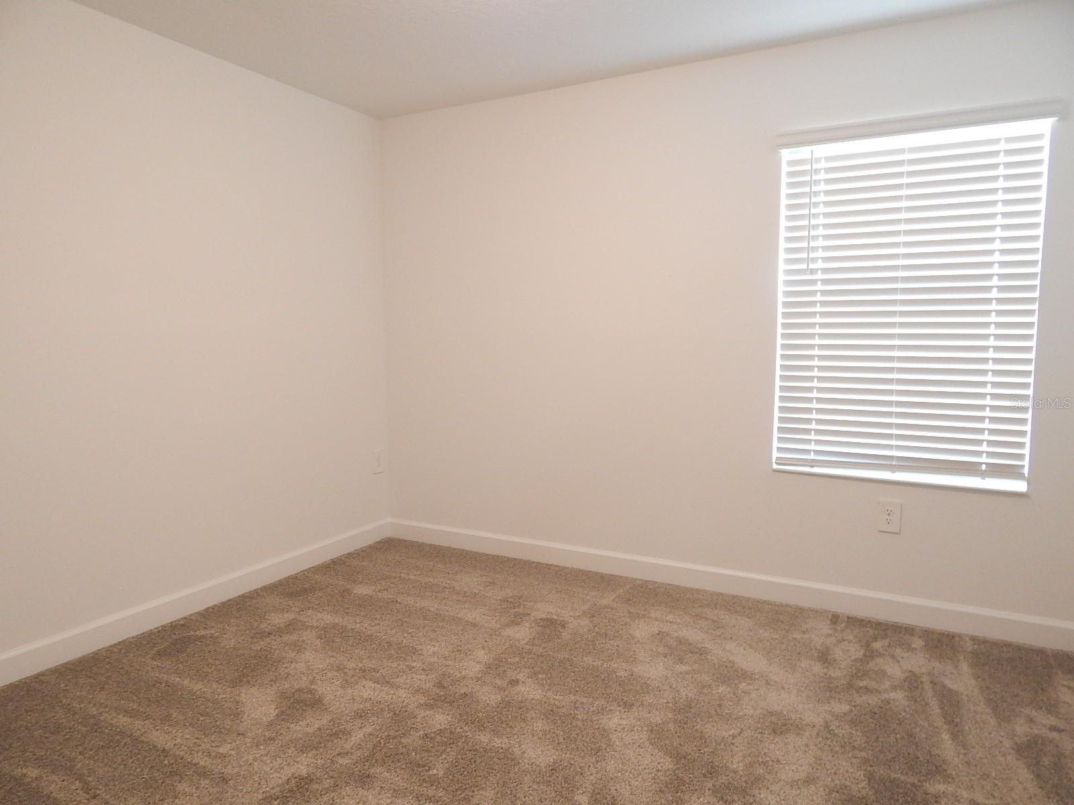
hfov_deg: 73.9
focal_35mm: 23
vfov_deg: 58.9
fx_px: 714
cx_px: 537
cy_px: 402
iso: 400
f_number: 3
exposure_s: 1/25
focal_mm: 4
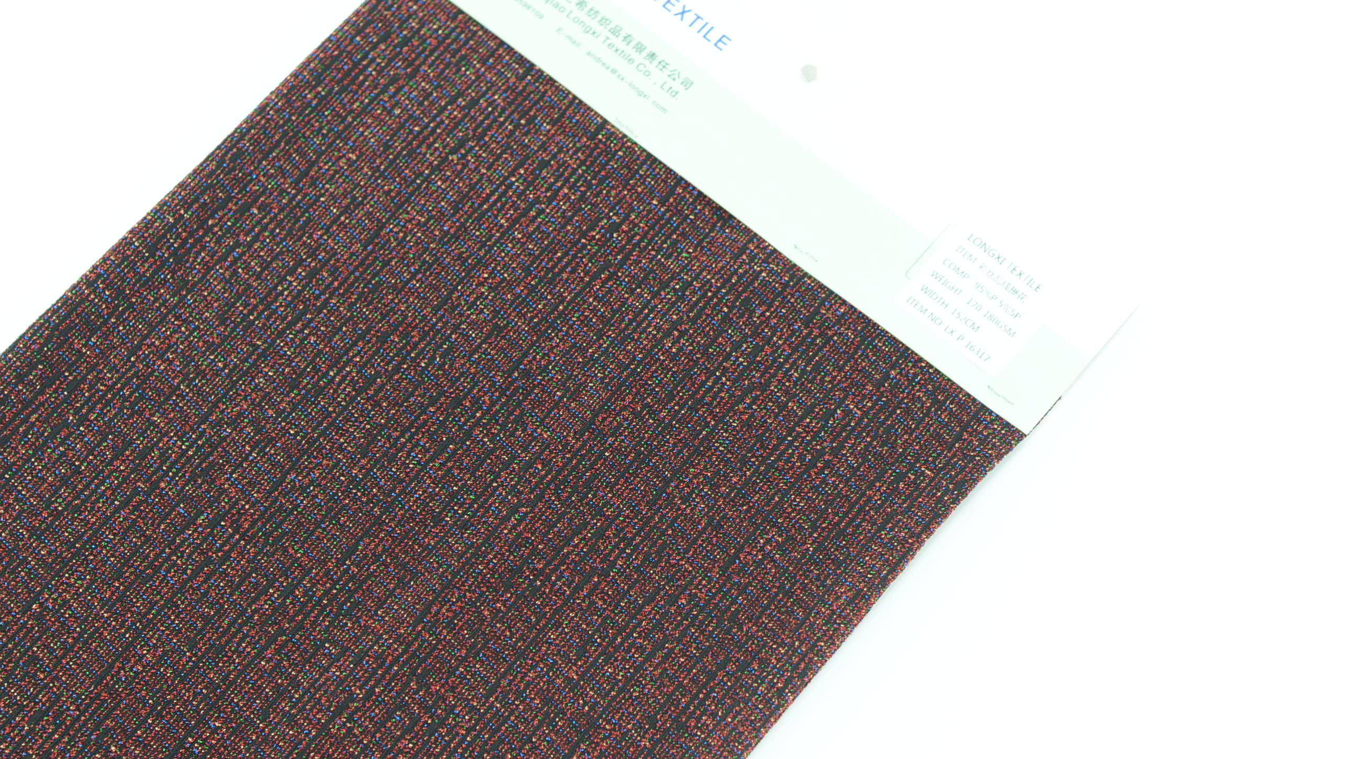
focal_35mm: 61
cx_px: 628
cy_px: 464
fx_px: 2182
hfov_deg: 34.3
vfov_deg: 19.7
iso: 100
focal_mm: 50
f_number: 4
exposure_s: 1/40
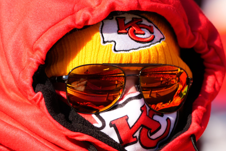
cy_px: 89
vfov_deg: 1.5
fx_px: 5632
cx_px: 130
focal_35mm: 897
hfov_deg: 2.3
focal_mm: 600
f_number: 5
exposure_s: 1/1250
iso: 320
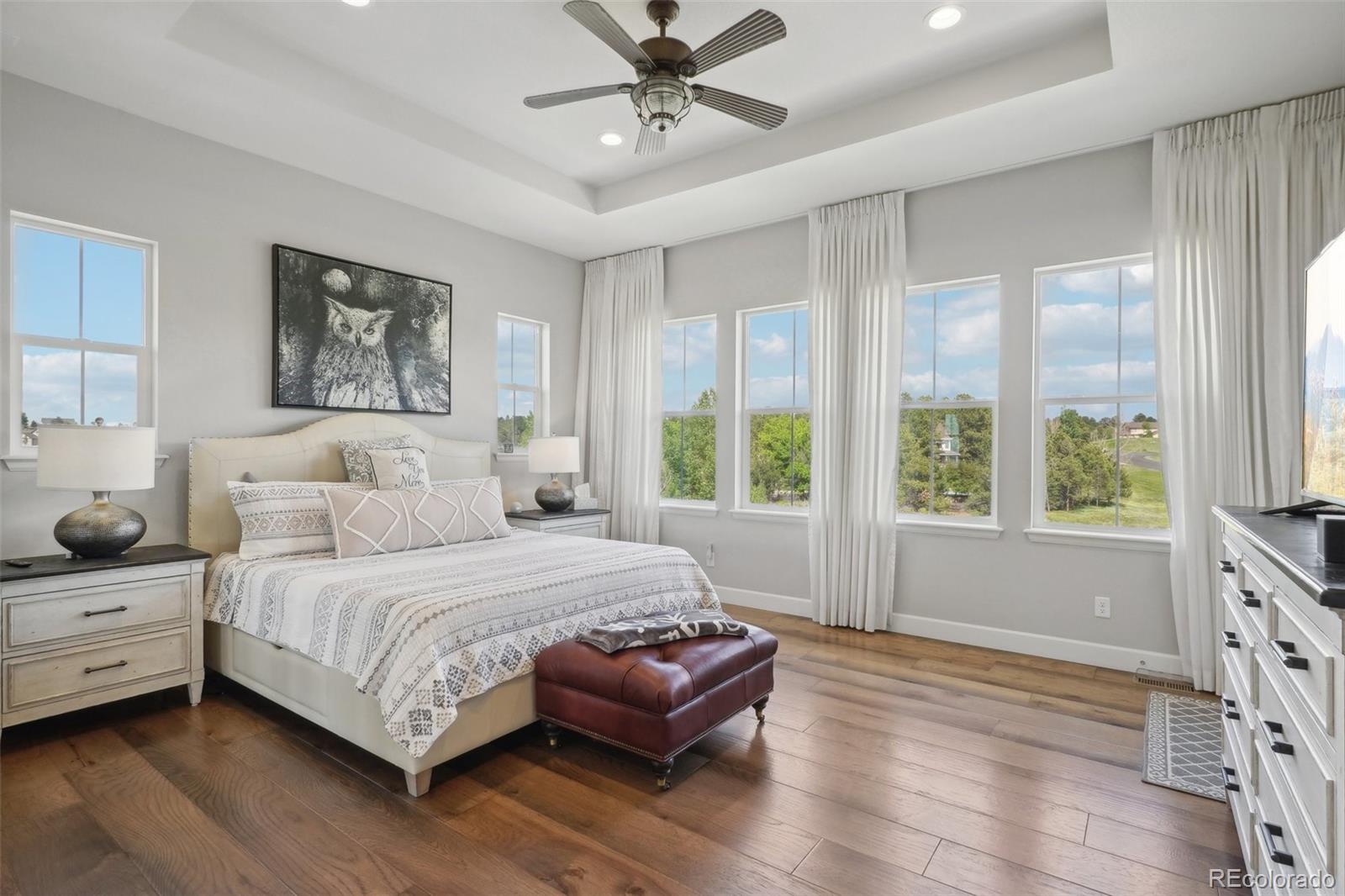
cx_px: 672
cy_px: 448
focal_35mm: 16
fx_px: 616
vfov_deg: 72.0
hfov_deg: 95.0
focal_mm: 11
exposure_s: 1/30
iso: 160
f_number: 8
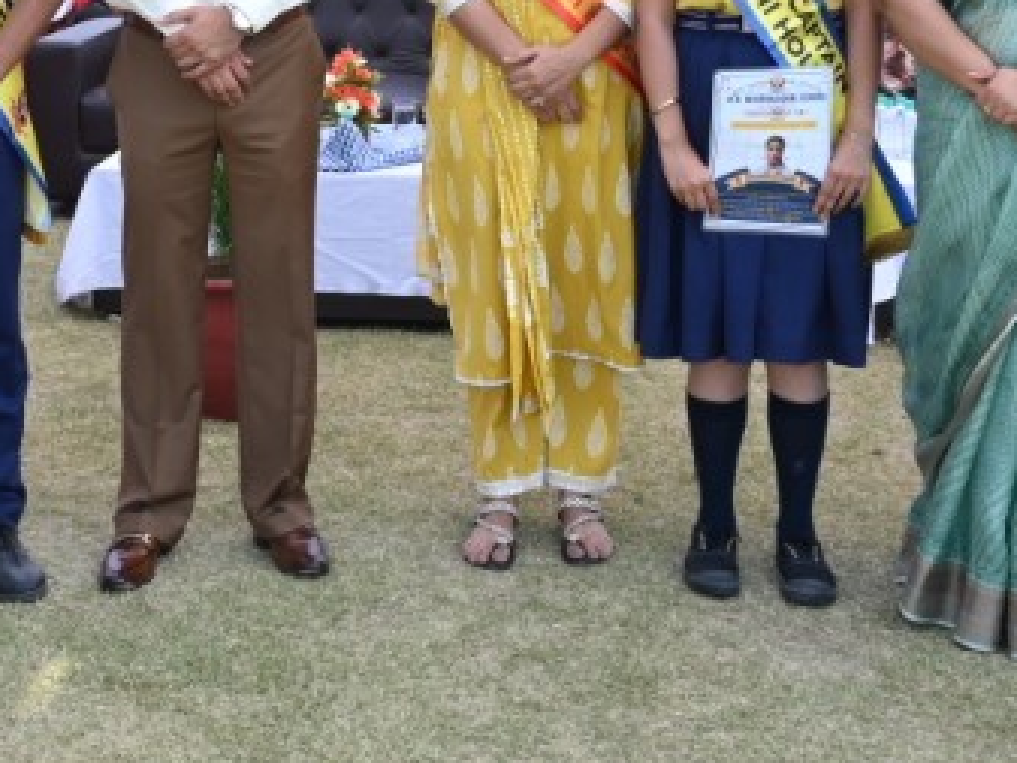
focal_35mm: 79
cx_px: 453
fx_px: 2322
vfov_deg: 17.2
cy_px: -305
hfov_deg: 24.7
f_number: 8
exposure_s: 1/125
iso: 160
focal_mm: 24
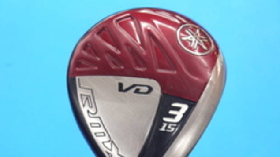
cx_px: 139
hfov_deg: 26.9
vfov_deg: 15.3
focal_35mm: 79
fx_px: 586
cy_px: 98
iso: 800
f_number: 5.3
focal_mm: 36
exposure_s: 1/80
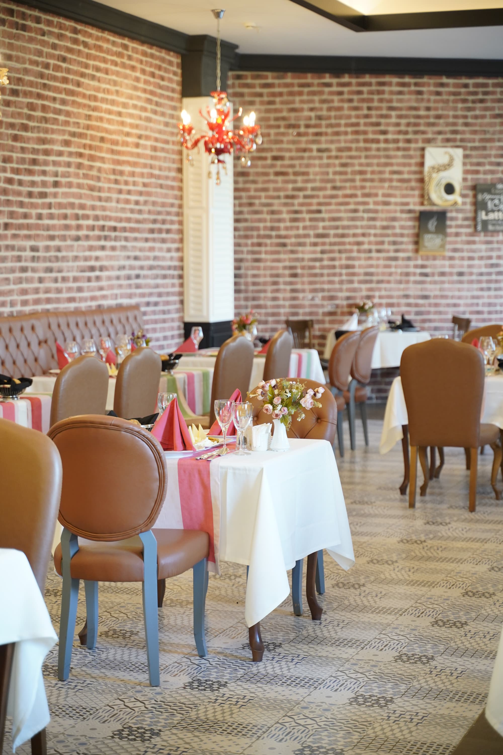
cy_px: 378
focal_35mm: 75
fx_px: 1572
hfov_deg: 18.2
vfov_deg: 27.0
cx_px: 252
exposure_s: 1/80
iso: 1250
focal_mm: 75
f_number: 3.2
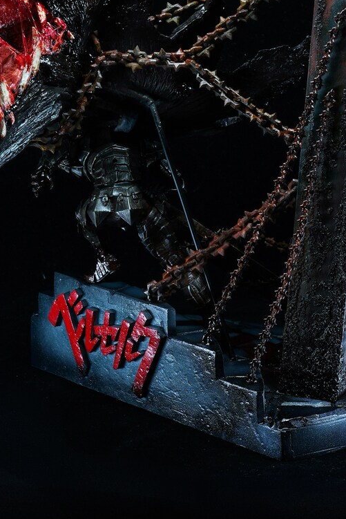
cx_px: 151
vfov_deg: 17.6
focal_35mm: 115
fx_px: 1657
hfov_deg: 11.9
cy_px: 95
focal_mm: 43
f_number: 11
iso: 80
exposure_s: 1/13
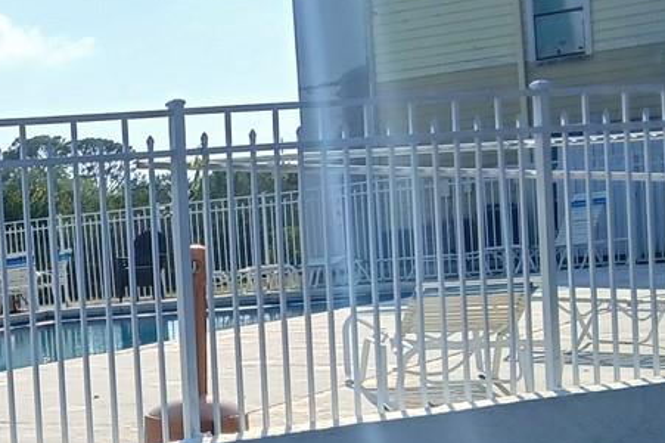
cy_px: 450
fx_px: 1772
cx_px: -236
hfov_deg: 19.4
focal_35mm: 96
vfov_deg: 14.0
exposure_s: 1/910
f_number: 1.8
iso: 20
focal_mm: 3.98
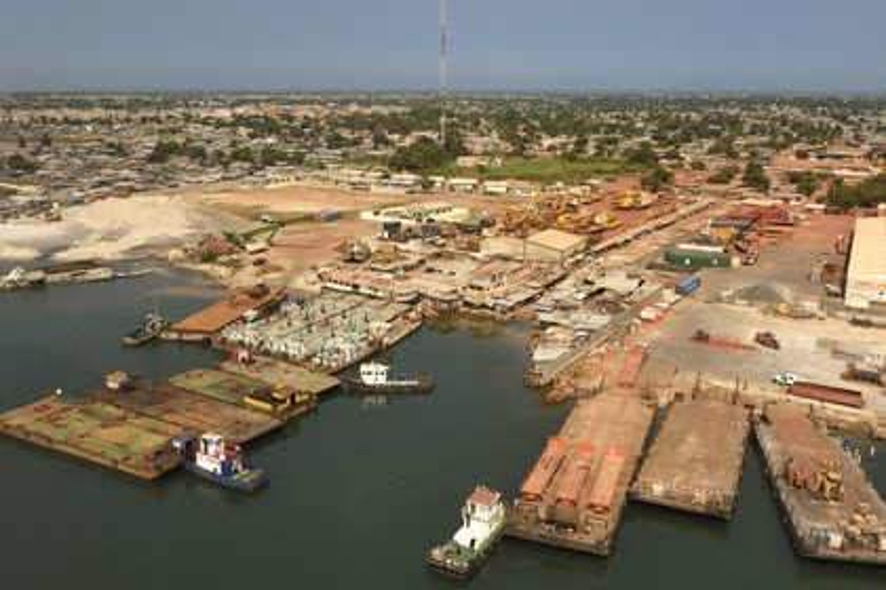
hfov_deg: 63.7
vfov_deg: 45.0
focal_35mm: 29
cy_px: 295
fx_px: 714
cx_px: 443
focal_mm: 29
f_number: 11
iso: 400
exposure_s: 1/320
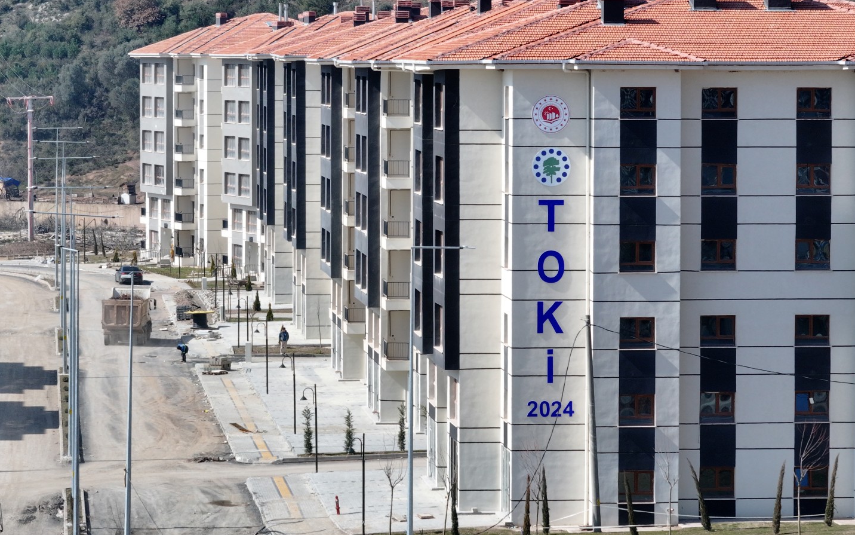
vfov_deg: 7.4
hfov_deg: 11.8
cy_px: 289
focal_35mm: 177
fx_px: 4124
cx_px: 429
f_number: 3.4
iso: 100
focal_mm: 30.71
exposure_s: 1/500
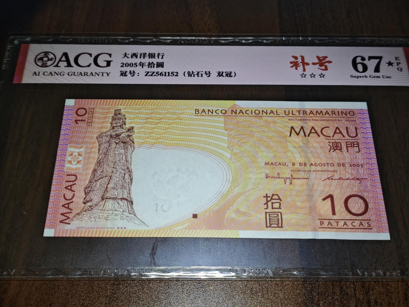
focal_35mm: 50
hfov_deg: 38.2
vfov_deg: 29.1
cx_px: 204
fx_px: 591
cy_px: 154
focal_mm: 5.85
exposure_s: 1/100
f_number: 1.63
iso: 125
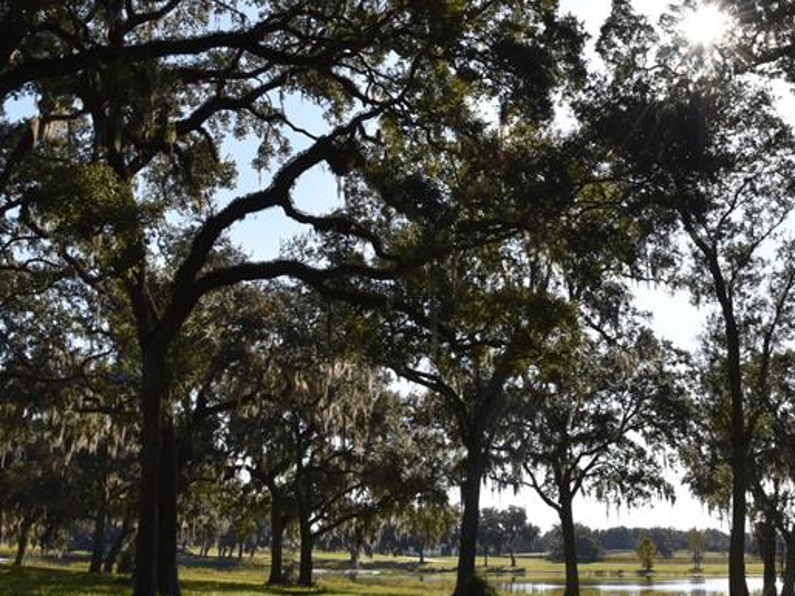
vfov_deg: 31.3
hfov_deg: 41.2
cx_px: 421
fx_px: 1056
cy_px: 204
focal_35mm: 46
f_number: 14
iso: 1250
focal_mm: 24
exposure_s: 1/800
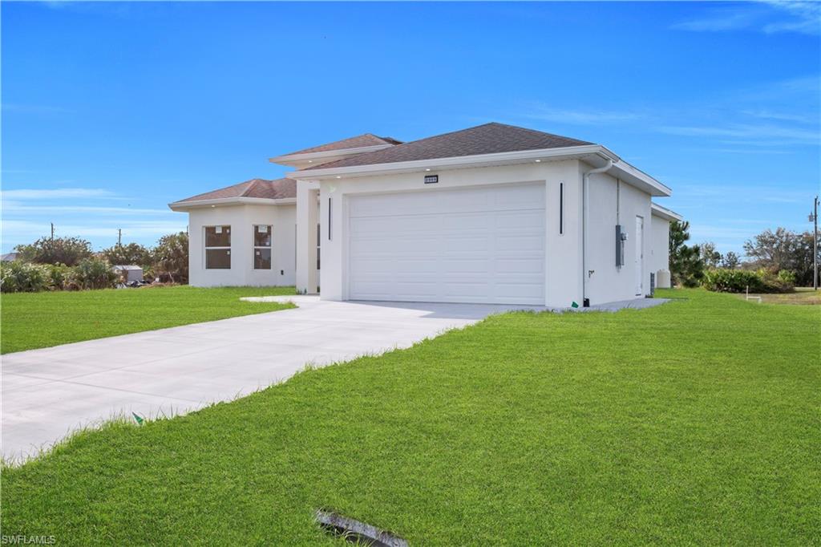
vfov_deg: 43.6
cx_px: 410
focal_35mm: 30
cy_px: 274
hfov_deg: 61.9
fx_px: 684
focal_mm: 20
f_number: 8
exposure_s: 1/250
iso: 100
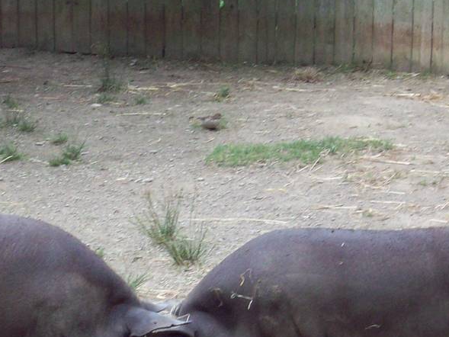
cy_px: 354
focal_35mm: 250
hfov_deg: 7.9
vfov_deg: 5.9
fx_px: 3243
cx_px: 128
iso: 80
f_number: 4.7
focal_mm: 15.3
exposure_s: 1/81.6
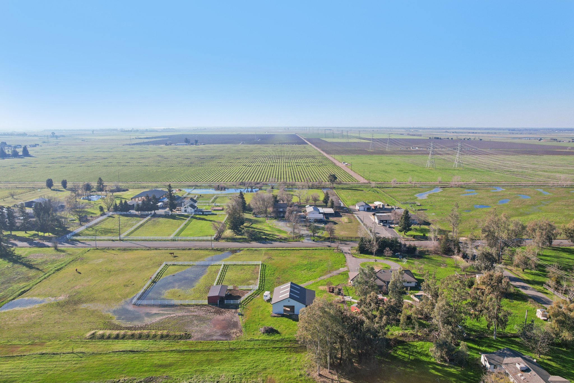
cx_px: 287
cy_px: 192
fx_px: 351
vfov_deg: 57.2
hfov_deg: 78.6
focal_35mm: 22
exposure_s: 1/1250
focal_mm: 8.4
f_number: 2.8
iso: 100
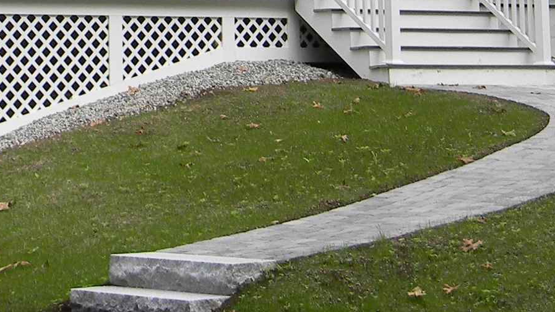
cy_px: -192
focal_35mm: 153
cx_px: 141
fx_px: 2251
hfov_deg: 14.0
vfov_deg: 7.7
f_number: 3.8
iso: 100
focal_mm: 7.3
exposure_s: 1/295
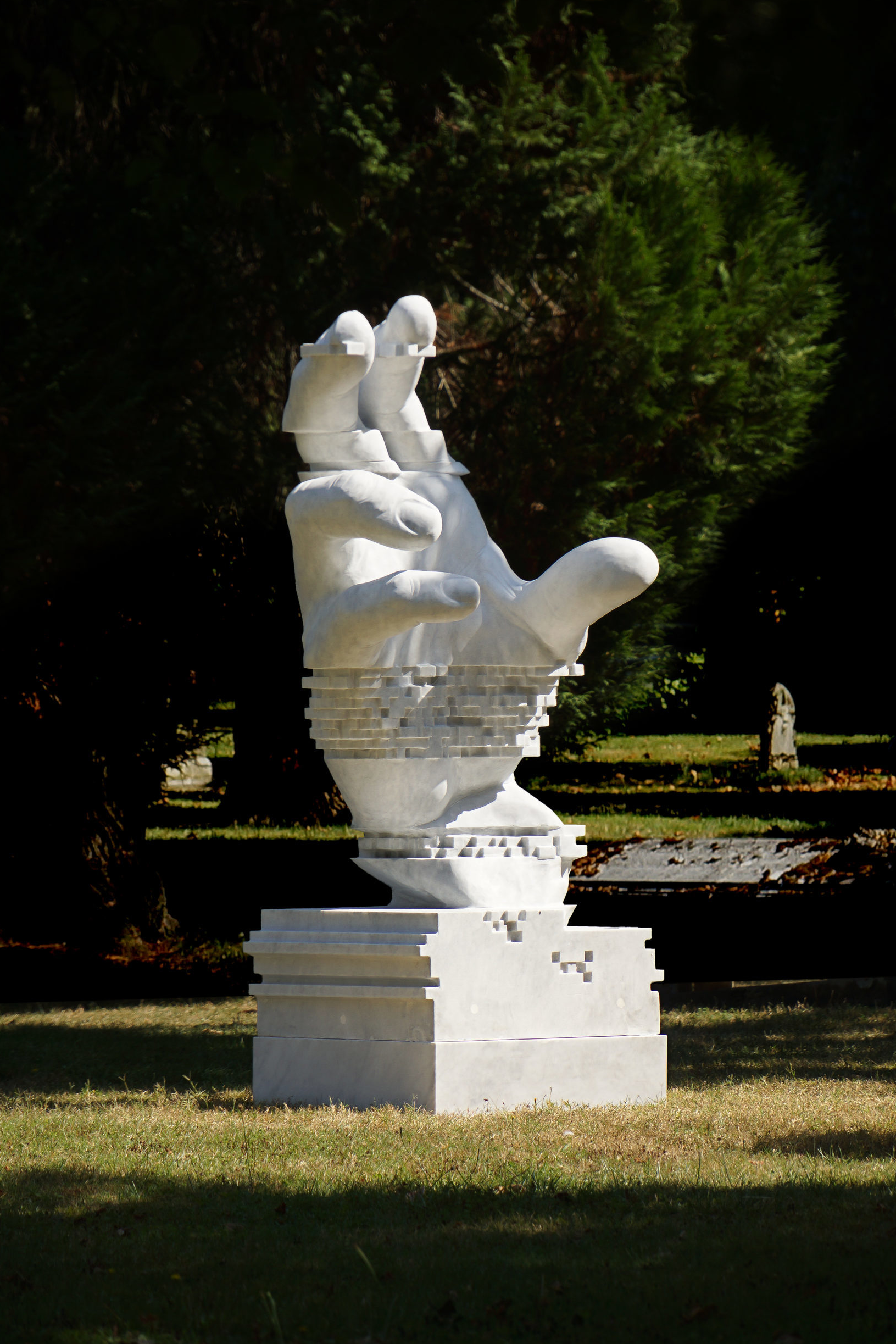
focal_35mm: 314
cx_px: 456
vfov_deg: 6.6
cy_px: 691
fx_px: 11720
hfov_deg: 4.4
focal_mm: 200
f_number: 8
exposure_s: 1/250
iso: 100
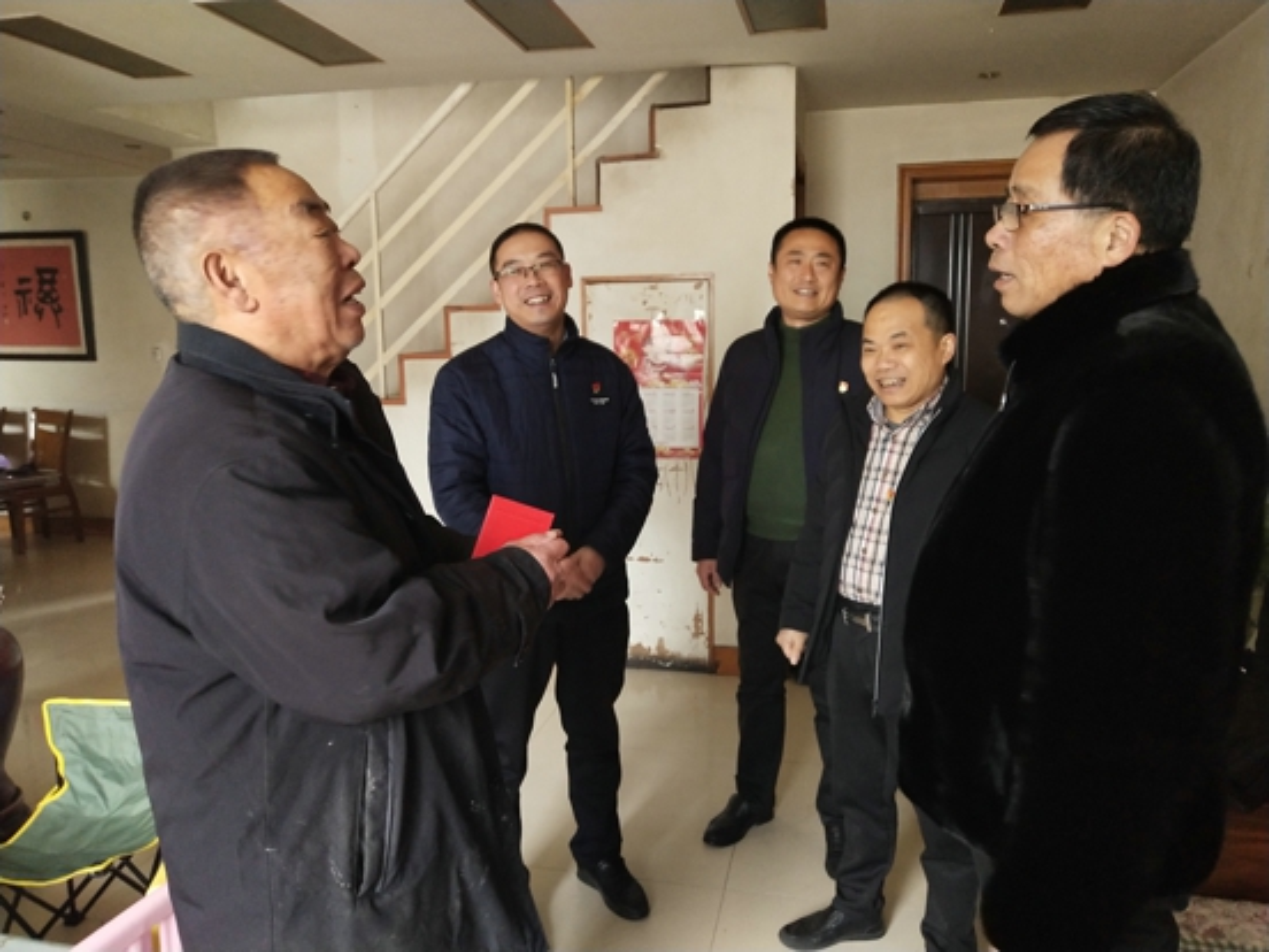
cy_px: 476
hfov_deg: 60.0
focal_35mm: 30
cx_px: 634
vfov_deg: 46.8
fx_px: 1100
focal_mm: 3.95
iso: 717
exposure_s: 1/33.3
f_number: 1.8
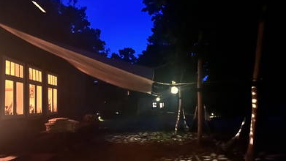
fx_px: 220
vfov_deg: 40.1
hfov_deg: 66.1
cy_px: 91
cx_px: 146
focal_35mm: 29
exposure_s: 1/5
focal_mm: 5.7
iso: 12500
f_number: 1.5
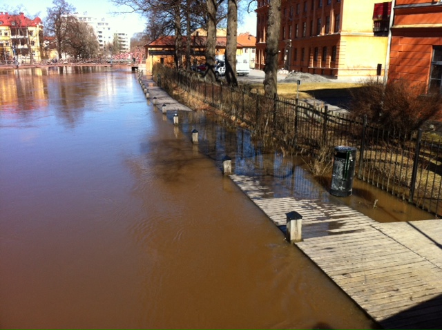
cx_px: 221
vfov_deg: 40.6
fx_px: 446
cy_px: 165
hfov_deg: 52.7
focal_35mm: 35
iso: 80
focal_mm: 3.85
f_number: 2.8
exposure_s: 1/754
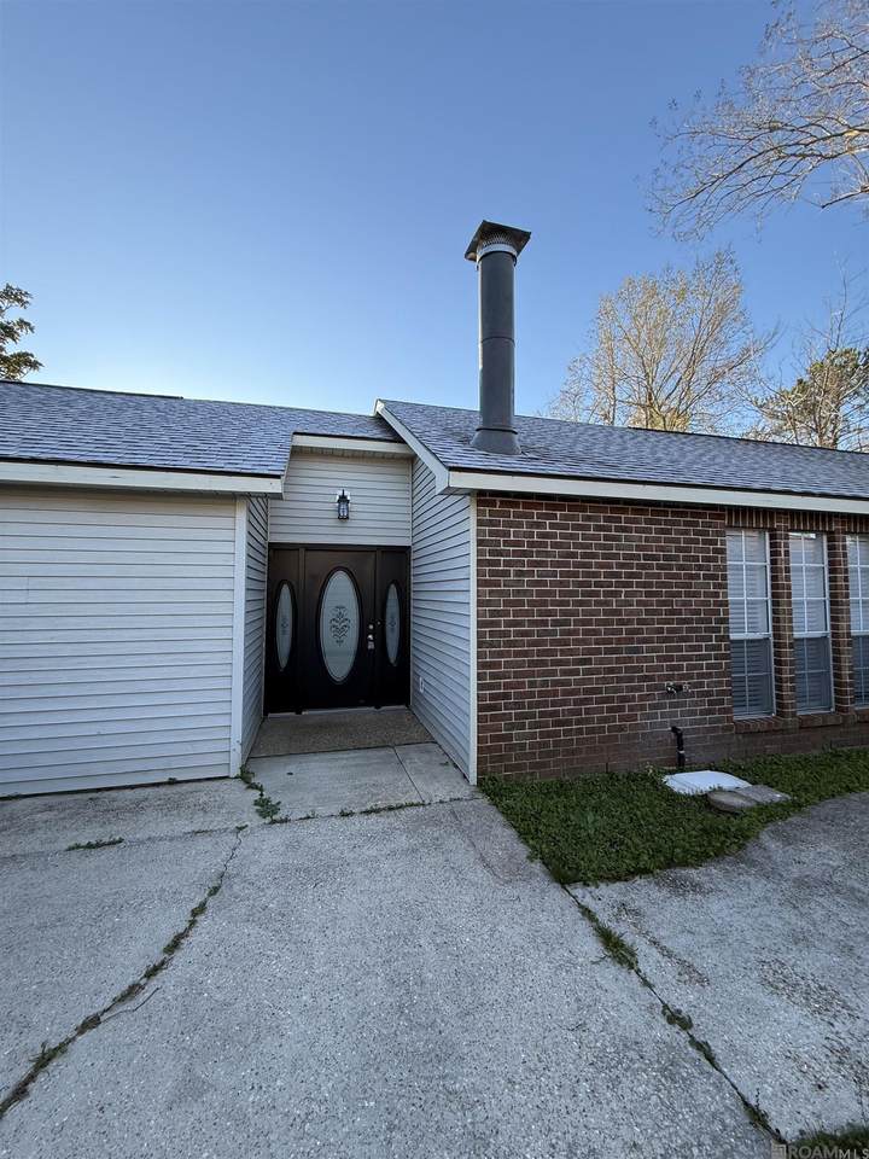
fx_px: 469
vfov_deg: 102.1
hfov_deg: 85.7
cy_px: 580
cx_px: 434
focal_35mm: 14
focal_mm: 2.22
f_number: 2.2
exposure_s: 1/338
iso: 64
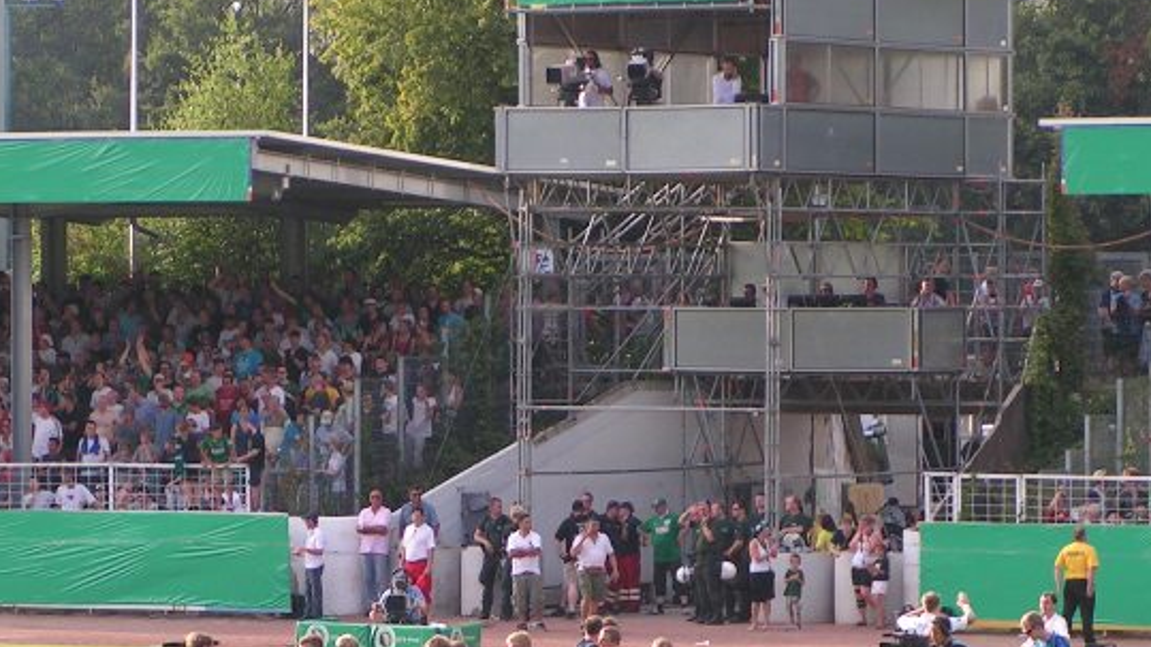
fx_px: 6713
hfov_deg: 9.8
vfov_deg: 5.5
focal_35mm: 220
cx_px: 474
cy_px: 470
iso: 50
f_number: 4.5
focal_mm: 20.9
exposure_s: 1/200
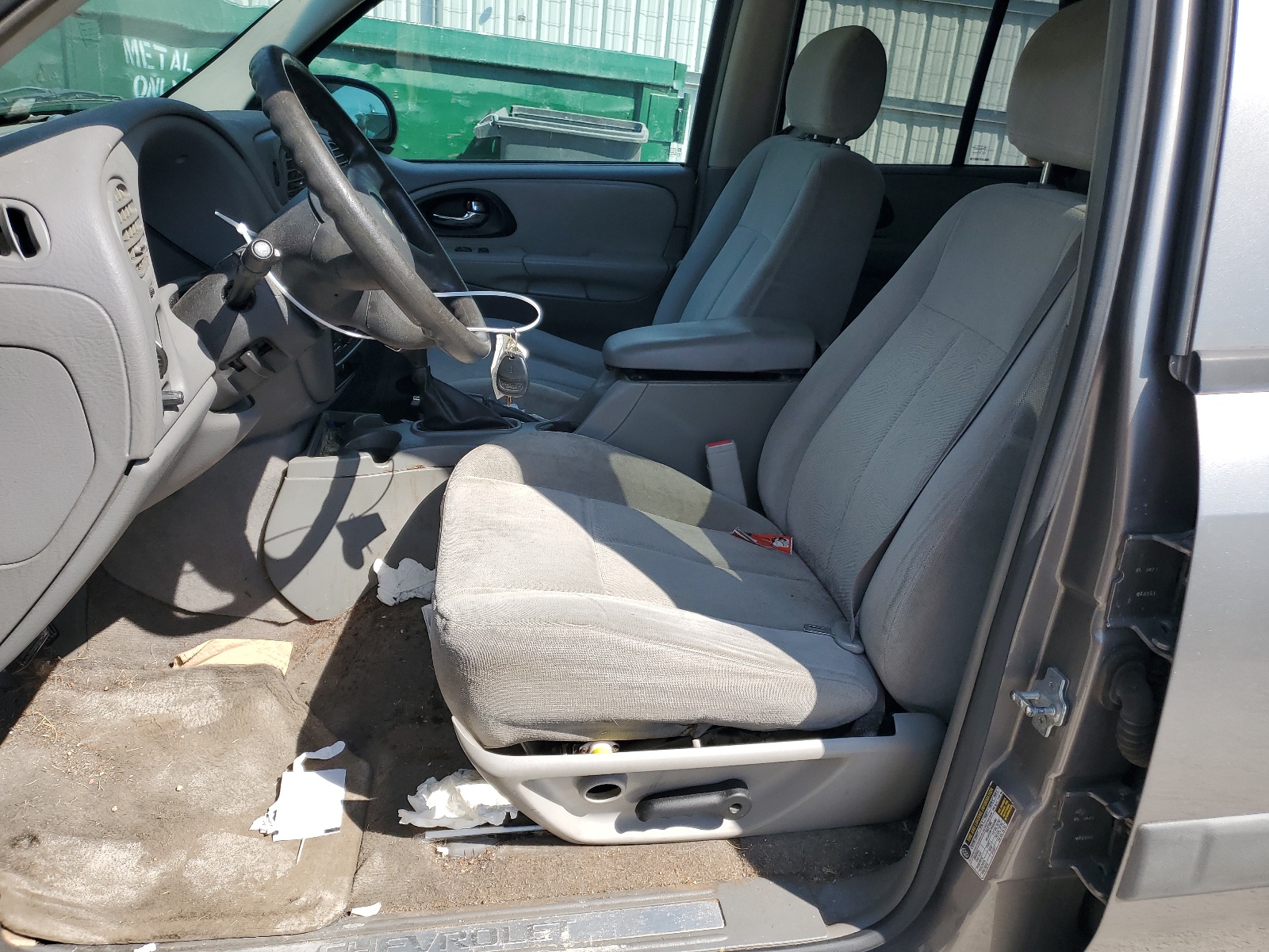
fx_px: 953
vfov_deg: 53.1
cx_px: 634
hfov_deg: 67.3
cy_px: 476
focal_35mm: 26
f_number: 1.5
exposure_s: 1/1667
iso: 50
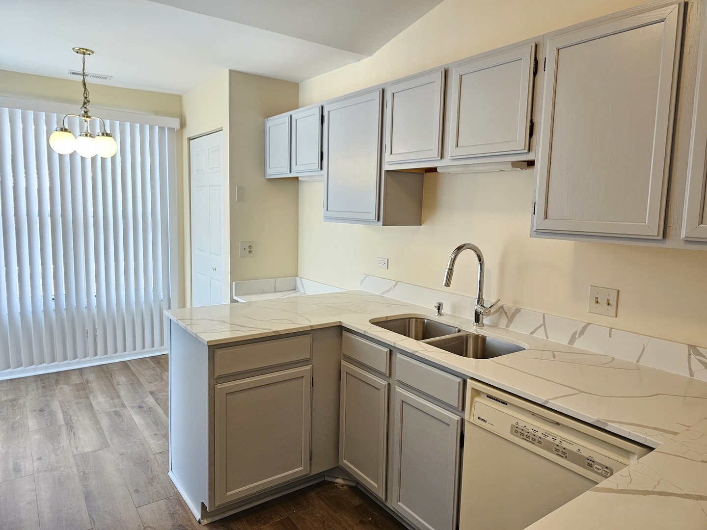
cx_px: 354
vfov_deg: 58.9
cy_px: 265
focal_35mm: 23
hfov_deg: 73.9
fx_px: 470
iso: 320
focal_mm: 6.3
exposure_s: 1/120
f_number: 1.7
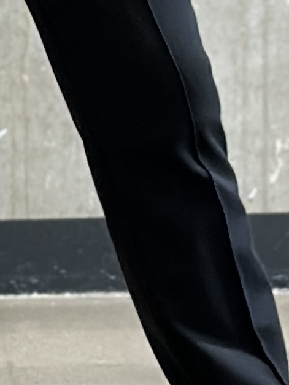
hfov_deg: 4.8
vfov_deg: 6.3
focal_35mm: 308
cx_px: -94
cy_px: -315
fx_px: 3429
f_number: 1.78
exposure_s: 1/100
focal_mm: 6.86
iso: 200
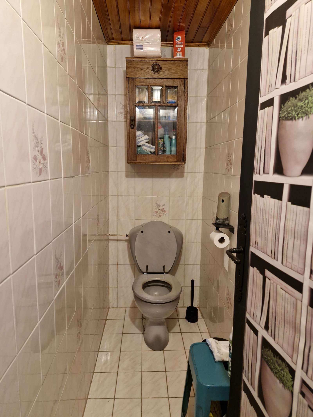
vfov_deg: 73.9
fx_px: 277
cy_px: 208
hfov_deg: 58.9
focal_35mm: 23
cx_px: 156
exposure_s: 1/50
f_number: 1.8
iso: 640
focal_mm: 5.54
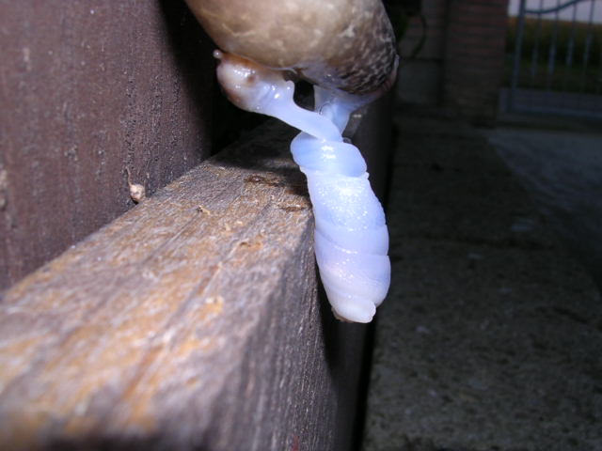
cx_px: 301
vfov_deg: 37.7
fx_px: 661
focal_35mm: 38
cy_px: 226
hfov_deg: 49.0
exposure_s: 1/60.1
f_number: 5.6
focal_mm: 5.8
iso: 100
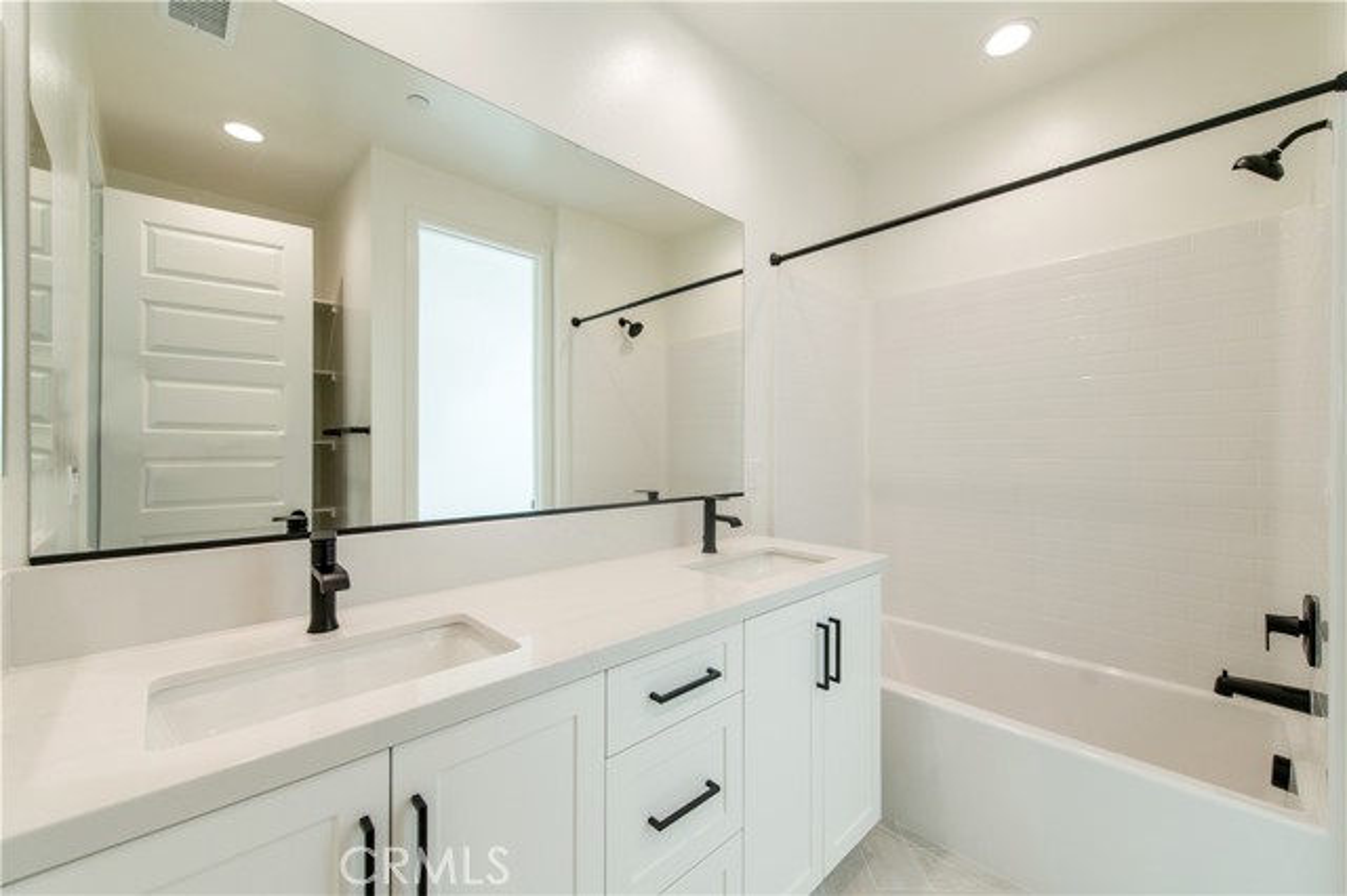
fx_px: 524
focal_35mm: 14
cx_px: 674
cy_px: 448
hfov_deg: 104.3
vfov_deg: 81.1
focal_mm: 14
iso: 320
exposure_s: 1/250
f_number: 4
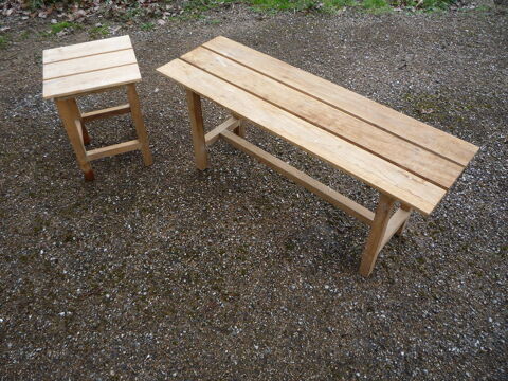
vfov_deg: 46.8
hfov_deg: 60.0
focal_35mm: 30
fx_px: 440
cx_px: 254
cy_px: 190
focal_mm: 5.2
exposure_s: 1/160
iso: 100
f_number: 4
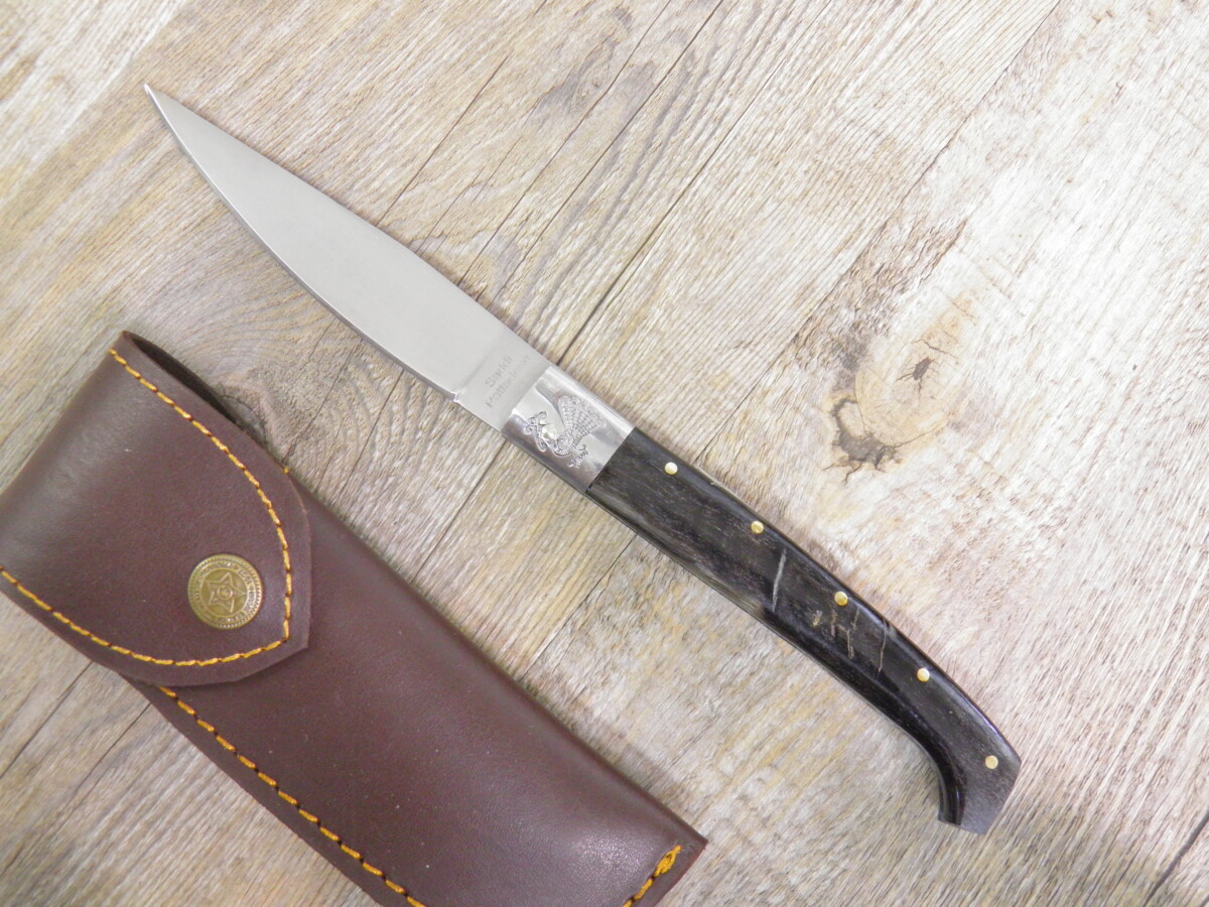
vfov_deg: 32.9
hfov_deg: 42.9
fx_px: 1537
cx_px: 604
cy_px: 454
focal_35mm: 44
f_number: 3.3
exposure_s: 1/4
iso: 200
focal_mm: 7.9
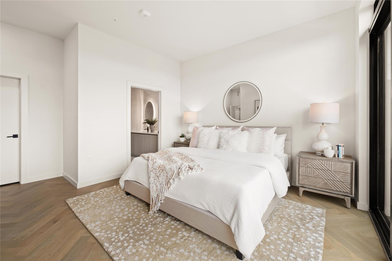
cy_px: 130
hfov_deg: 100.4
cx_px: 196
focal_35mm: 15
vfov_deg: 77.3
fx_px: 163
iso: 400
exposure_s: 1/2
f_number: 8
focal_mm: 10
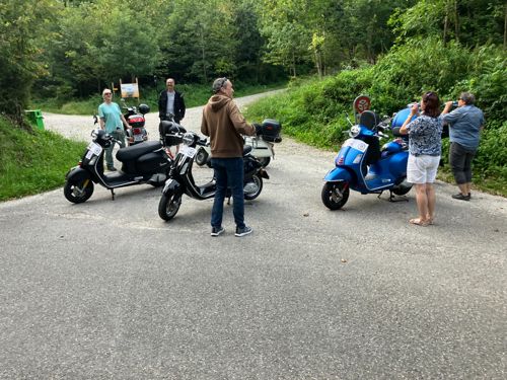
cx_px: 254
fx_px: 410
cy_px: 190
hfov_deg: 63.4
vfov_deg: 49.7
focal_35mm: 28
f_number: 1.8
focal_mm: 3.99
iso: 64
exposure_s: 1/121
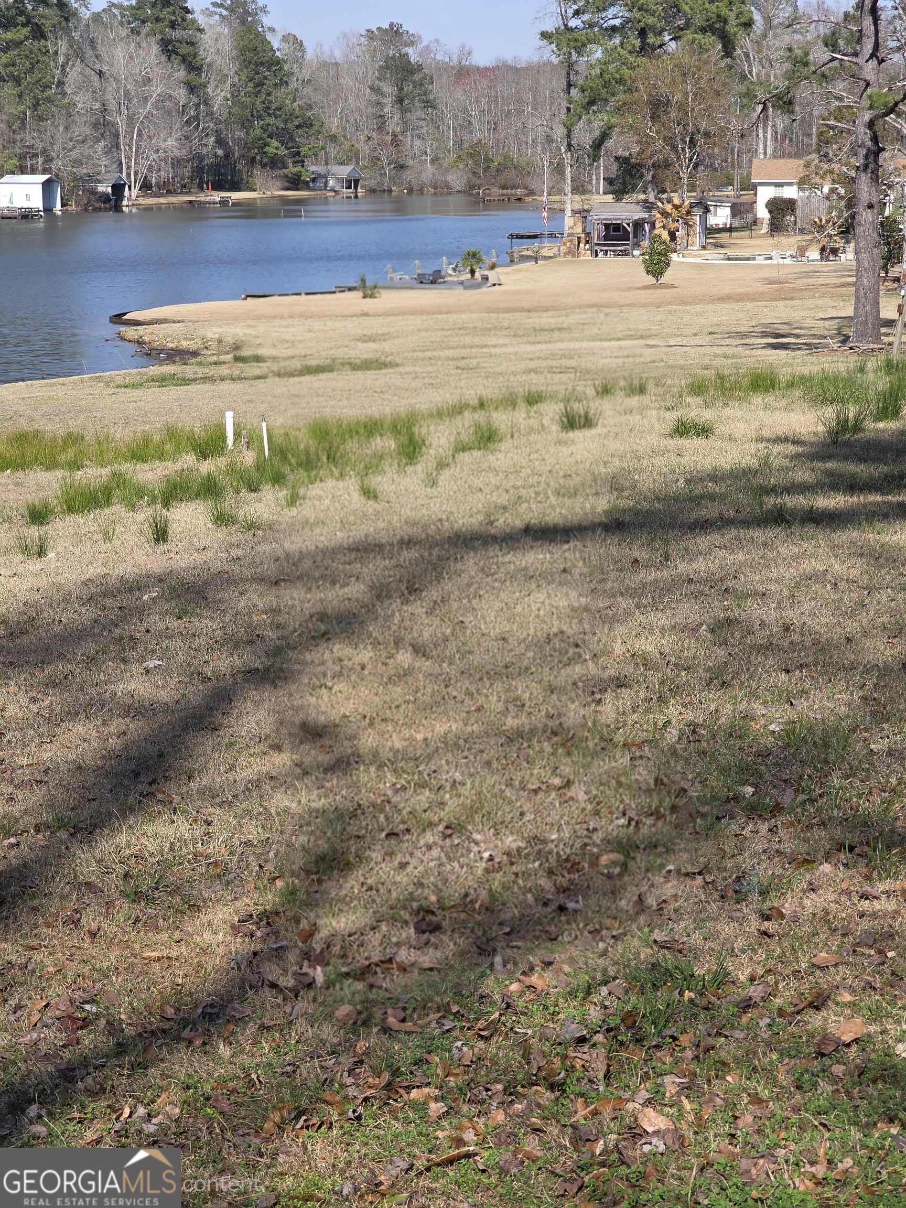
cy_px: 604
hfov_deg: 21.3
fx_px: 2408
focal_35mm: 69
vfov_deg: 28.2
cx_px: 453
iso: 50
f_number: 2.4
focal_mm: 7.9
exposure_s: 1/1429
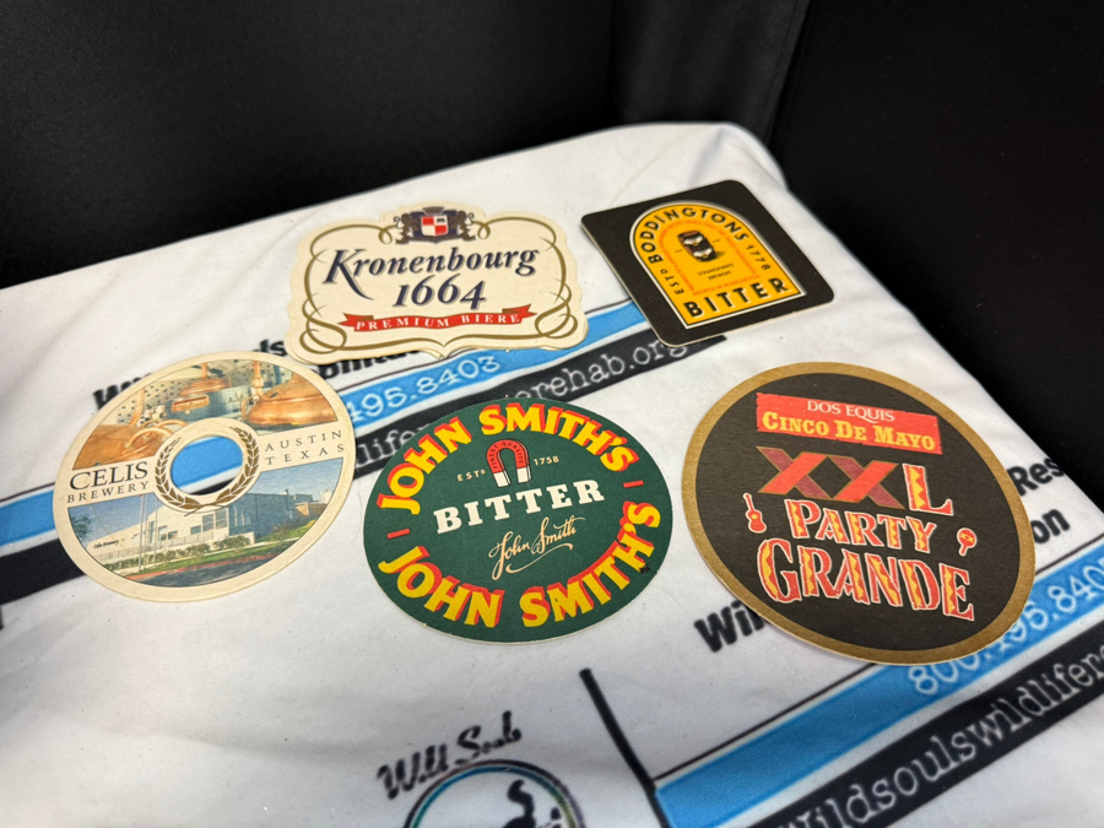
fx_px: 765
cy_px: 414
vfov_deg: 56.8
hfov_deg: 71.6
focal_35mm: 24
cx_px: 552
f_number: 1.78
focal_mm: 6.76
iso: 200
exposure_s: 1/60
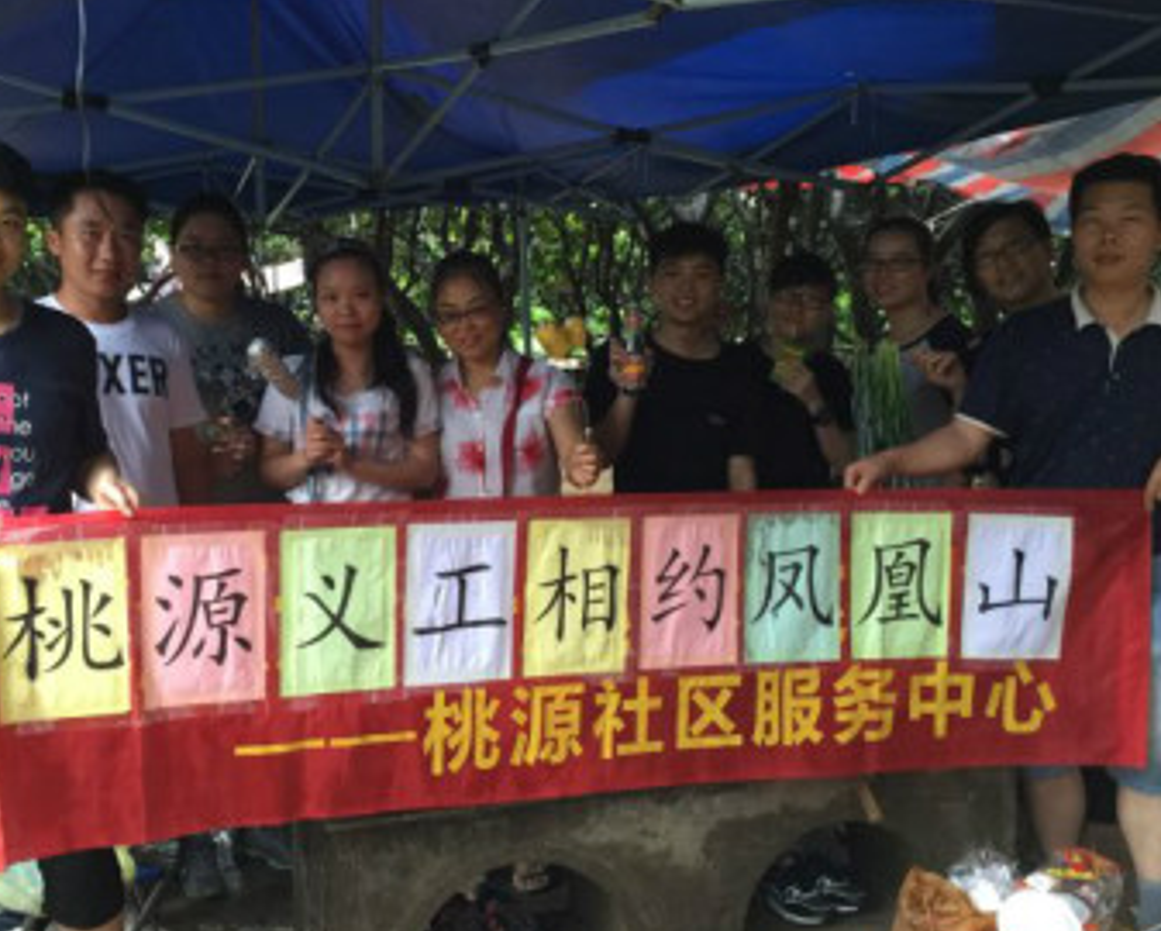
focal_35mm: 42
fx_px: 1444
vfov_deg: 35.7
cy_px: 467
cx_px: 479
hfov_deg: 43.6
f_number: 2.2
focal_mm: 4.15
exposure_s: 1/17
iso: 100
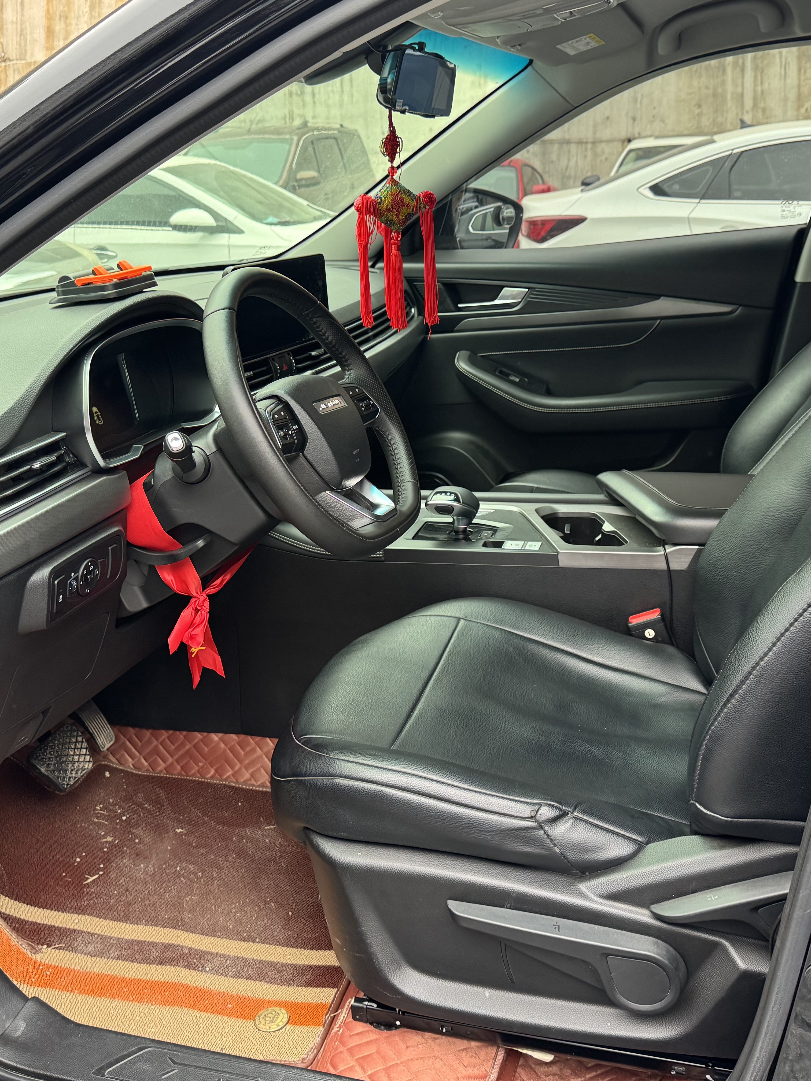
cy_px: 507
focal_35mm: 34
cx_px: 410
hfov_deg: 41.8
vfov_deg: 53.9
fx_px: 1062
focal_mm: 6.76
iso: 200
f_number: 1.78
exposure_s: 1/121
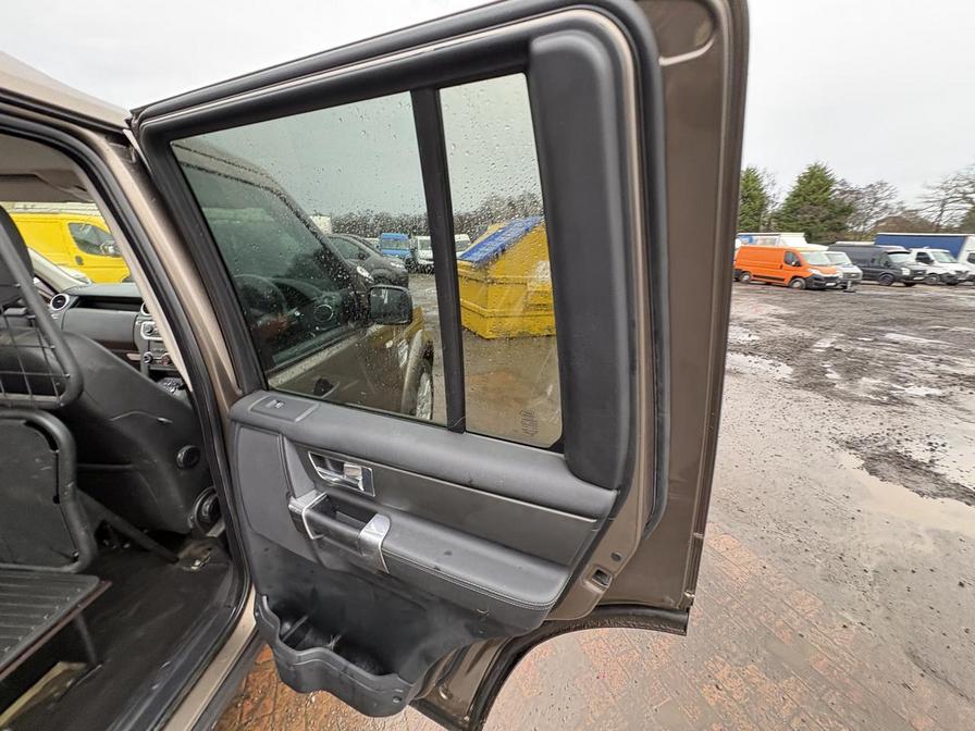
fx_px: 394
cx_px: 488
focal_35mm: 14
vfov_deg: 85.7
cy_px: 366
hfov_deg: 102.1
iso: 200
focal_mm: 2.22
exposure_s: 1/99
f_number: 2.2
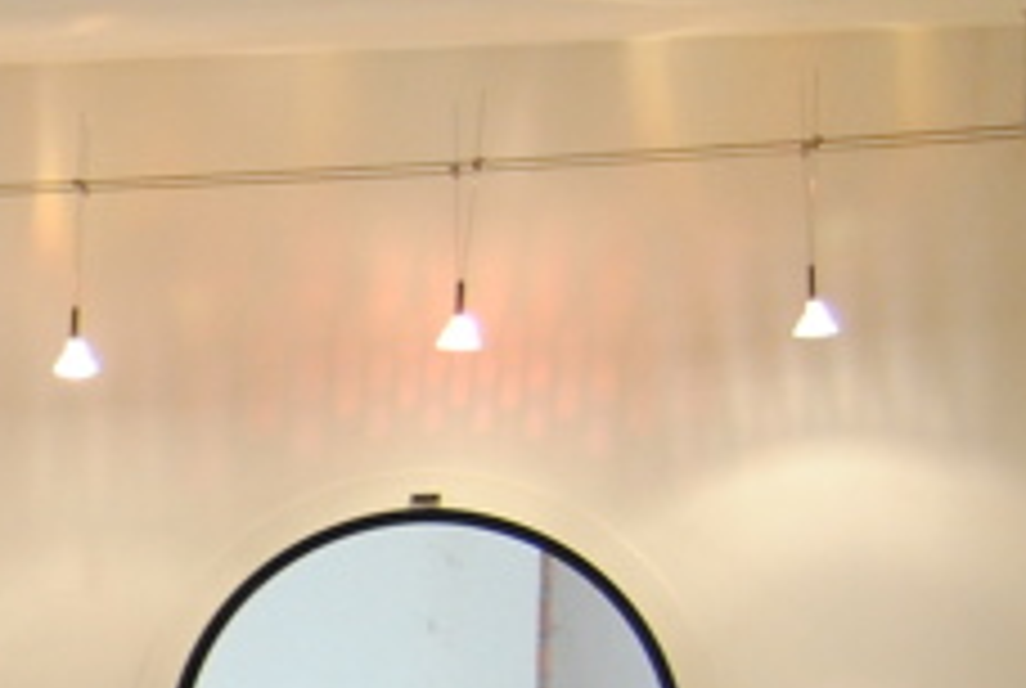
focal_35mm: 159
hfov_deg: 11.3
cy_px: 1021
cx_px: -1192
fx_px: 4540
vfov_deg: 8.5
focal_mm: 18
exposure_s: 1/30
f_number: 3.5
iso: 400
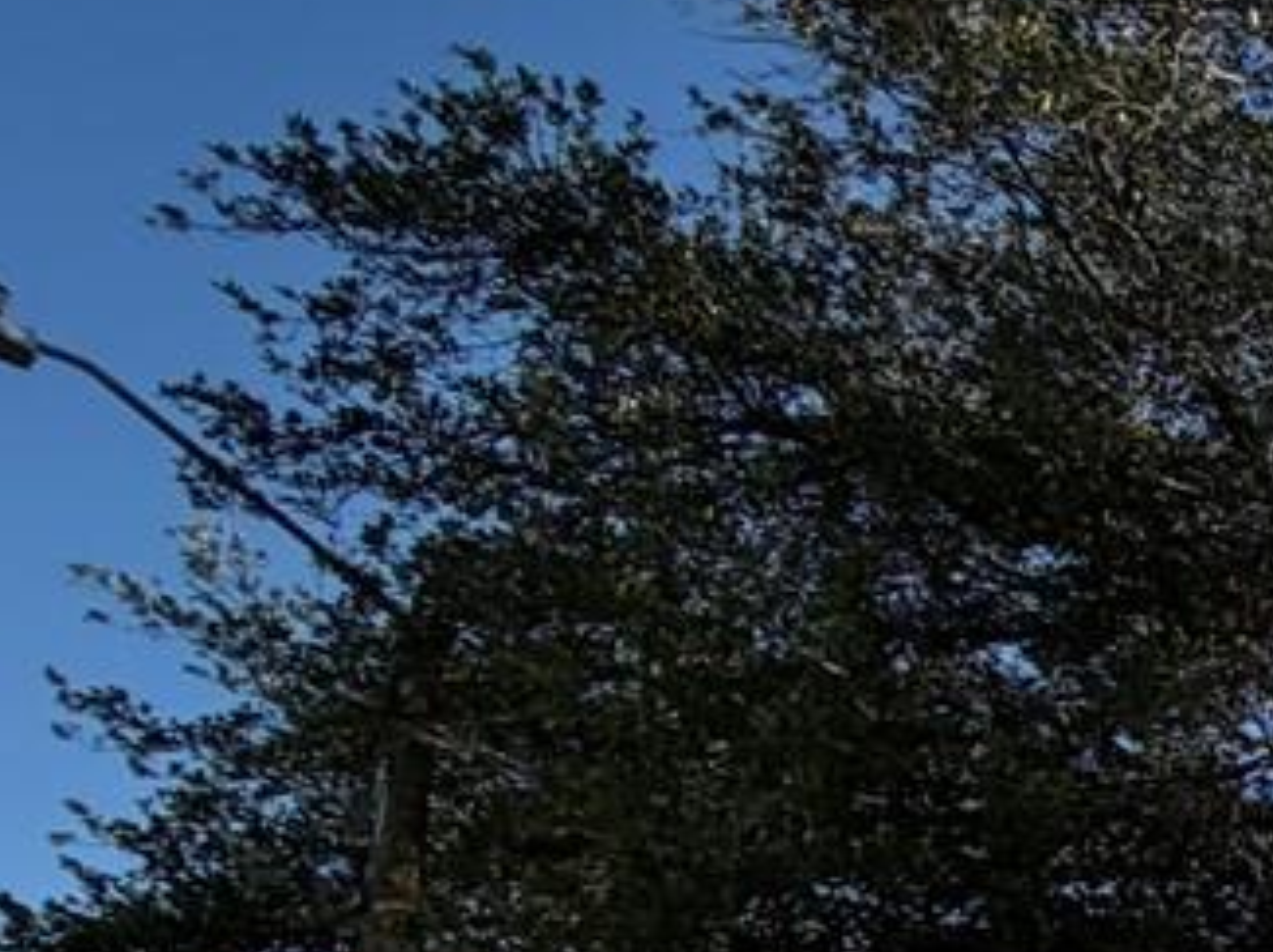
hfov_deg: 15.6
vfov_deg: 18.5
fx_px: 2535
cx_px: 2996
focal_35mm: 69
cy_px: 1473
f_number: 2.2
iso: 25
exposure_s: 1/1050
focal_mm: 2.22
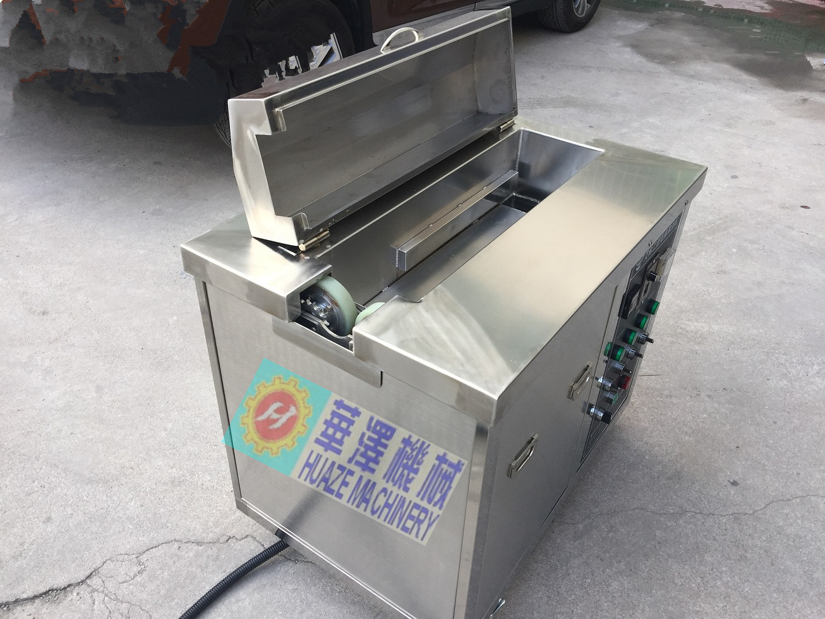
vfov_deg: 48.2
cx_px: 412
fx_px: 691
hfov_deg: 61.7
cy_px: 310
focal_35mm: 29
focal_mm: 4.15
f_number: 2.2
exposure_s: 1/192
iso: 32
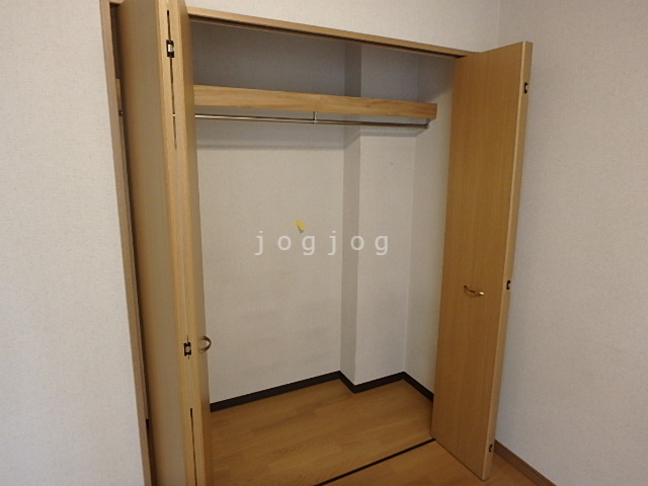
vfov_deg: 63.4
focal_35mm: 21
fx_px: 393
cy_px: 243
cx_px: 324
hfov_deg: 79.0
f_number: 3.5
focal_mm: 3.7
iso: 250
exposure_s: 1/30
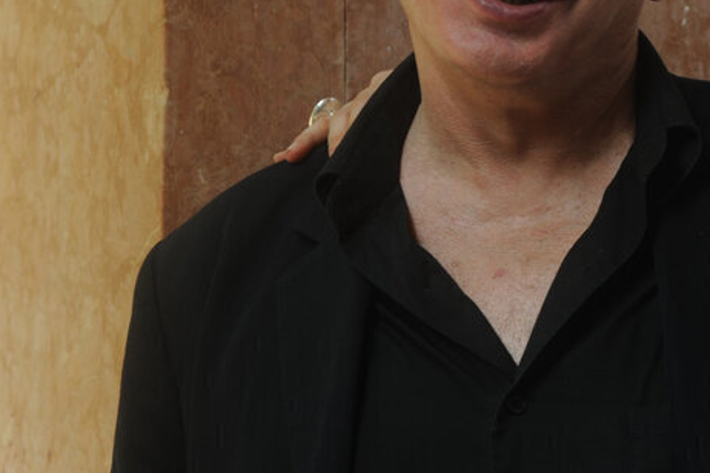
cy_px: 117
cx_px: 738
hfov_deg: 15.3
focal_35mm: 131
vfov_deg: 10.4
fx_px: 2583
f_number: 4
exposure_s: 1/125
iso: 200
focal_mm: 56
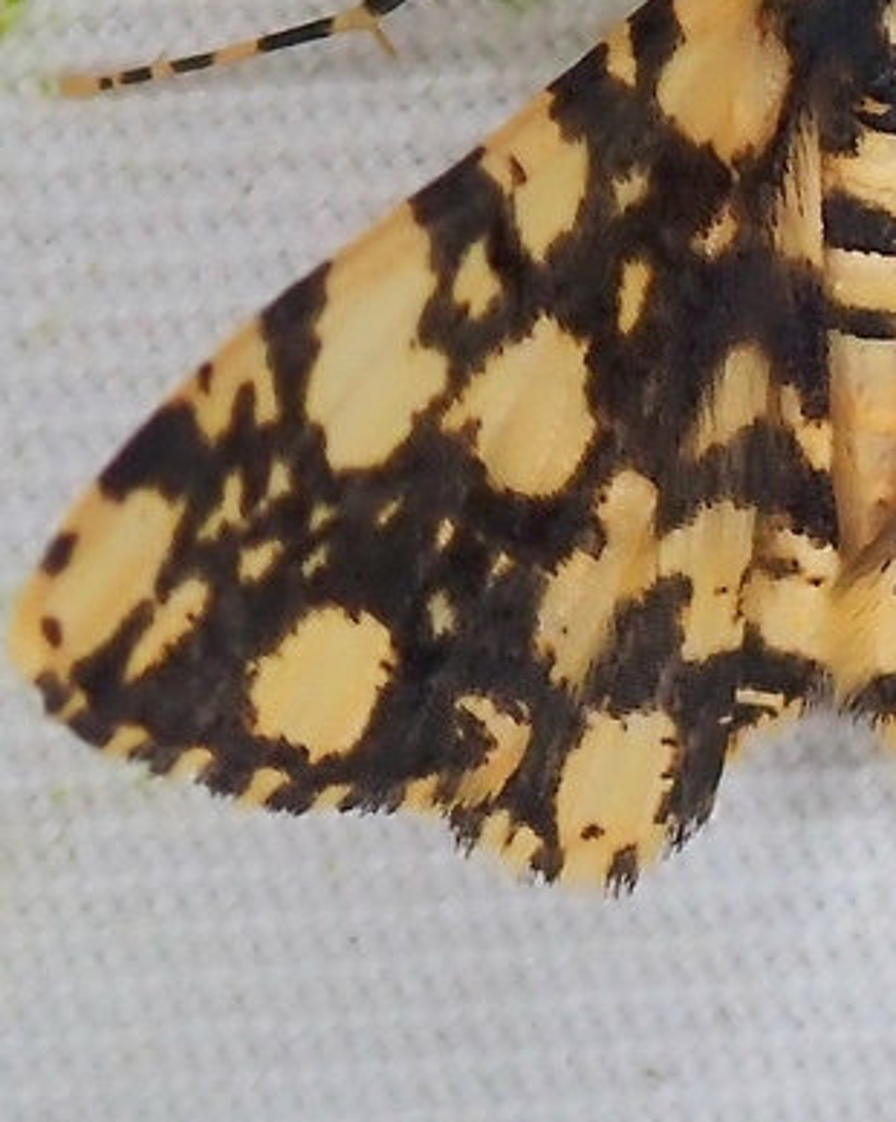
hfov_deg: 5.4
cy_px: 19
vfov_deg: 6.7
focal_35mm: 287
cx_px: 908
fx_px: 9521
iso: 100
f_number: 6.3
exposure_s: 1/640
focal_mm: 18
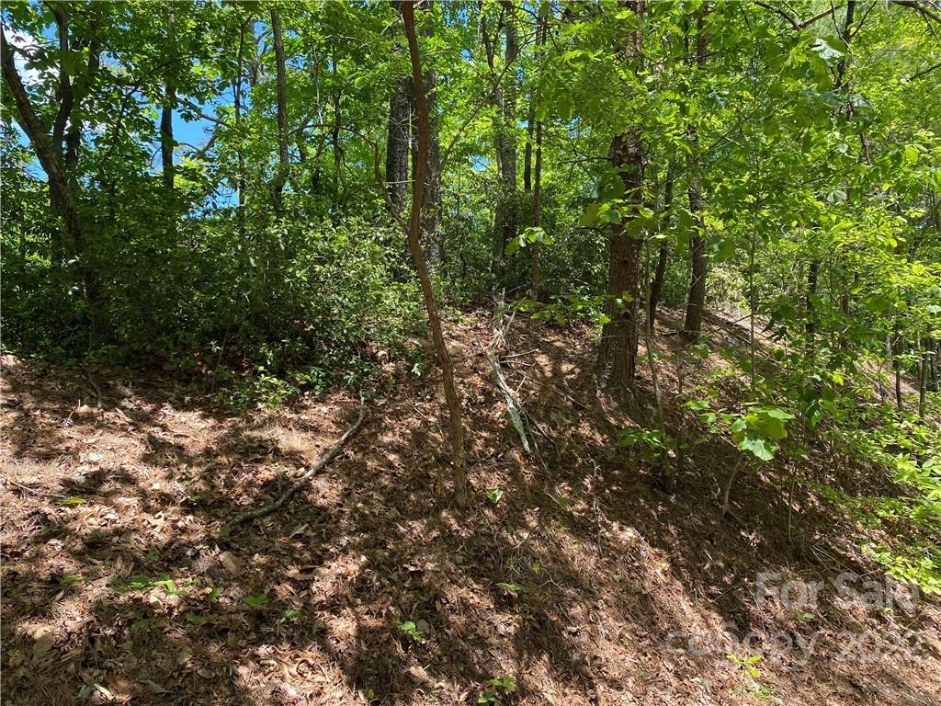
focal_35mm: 26
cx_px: 470
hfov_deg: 67.3
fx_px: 707
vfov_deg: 53.1
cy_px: 353
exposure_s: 1/270
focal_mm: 4.25
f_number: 1.8
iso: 32
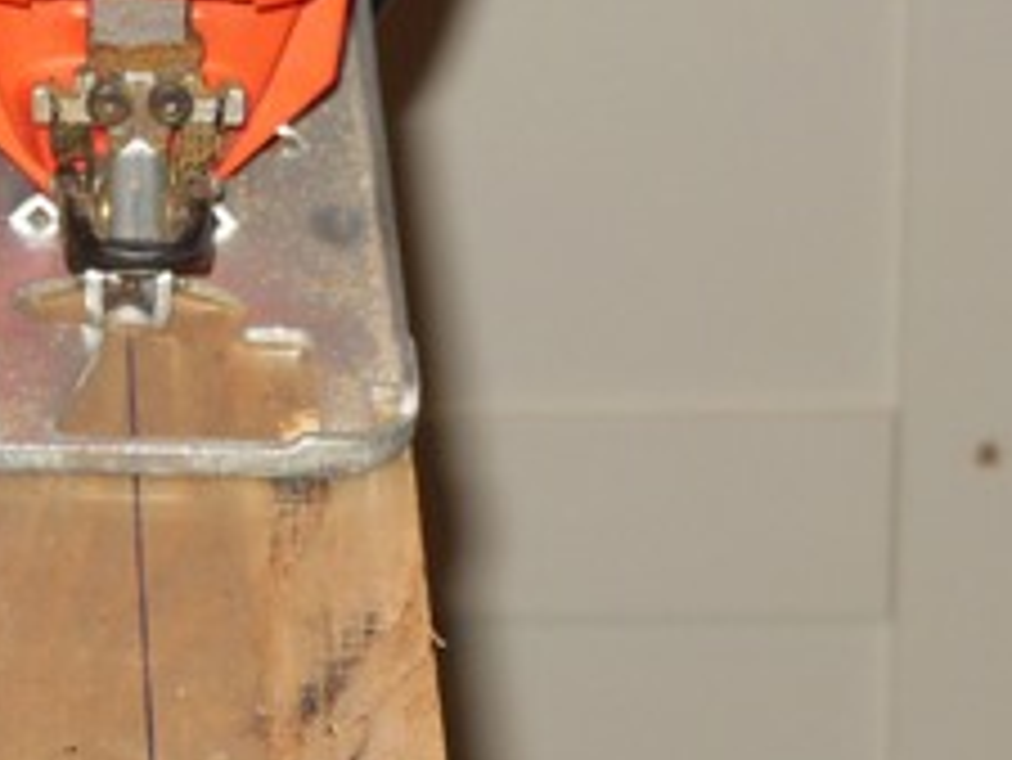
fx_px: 5060
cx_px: 265
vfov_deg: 8.6
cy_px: 315
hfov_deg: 11.4
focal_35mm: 173
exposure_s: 1/60
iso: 250
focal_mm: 15.5
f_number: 4.6
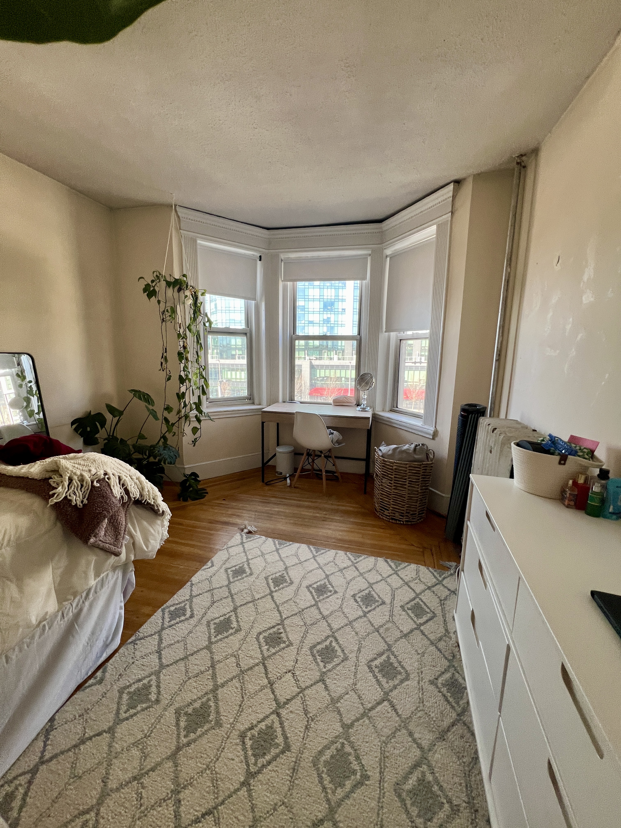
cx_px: 310
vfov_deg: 106.2
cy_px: 414
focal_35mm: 13
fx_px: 311
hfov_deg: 89.9
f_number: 1.8
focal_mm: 1.57
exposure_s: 1/99
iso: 64
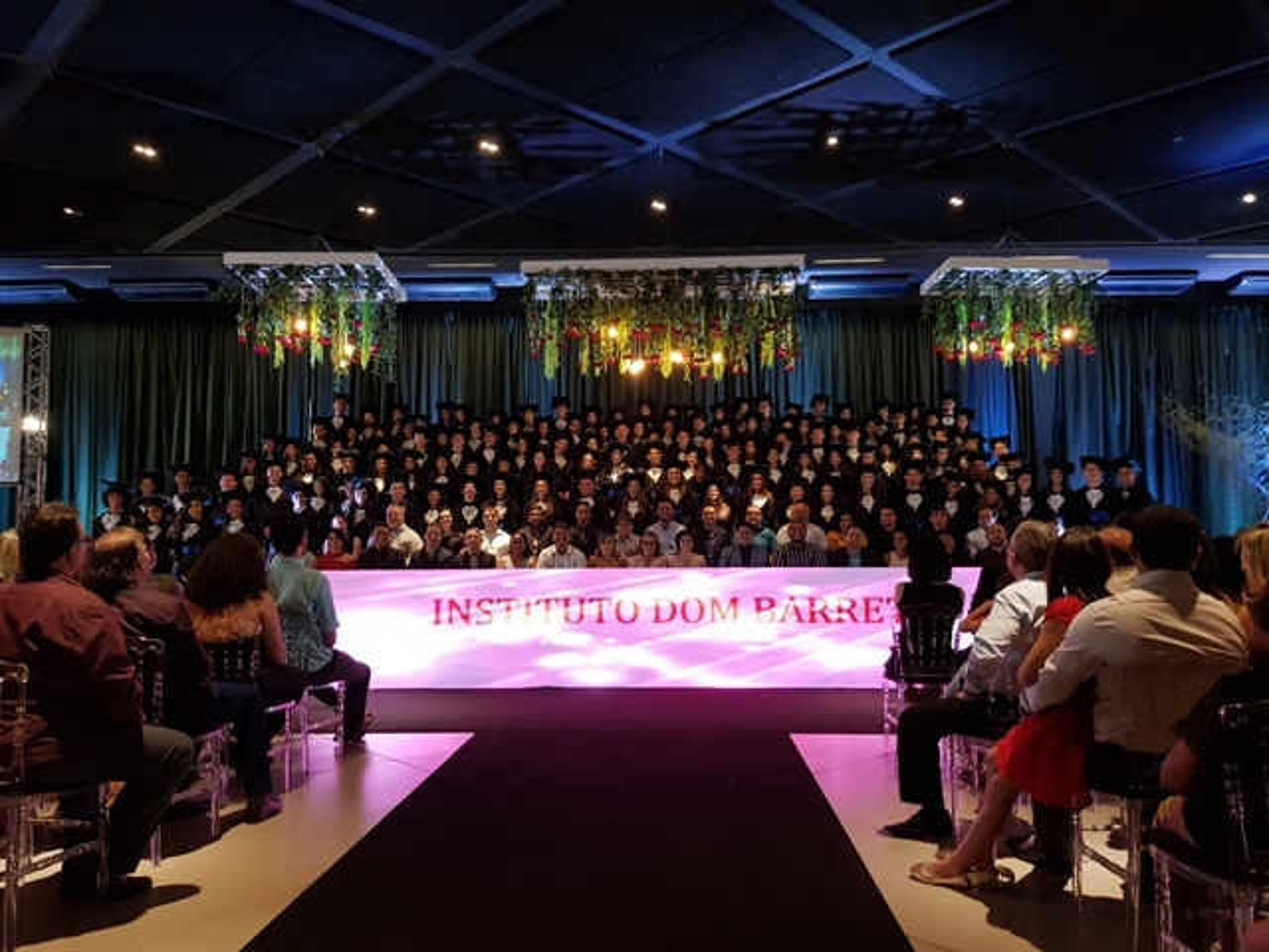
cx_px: 634
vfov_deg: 53.1
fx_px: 953
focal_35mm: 26
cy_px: 476
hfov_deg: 67.3
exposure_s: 1/30
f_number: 1.7
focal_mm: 4.2
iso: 200
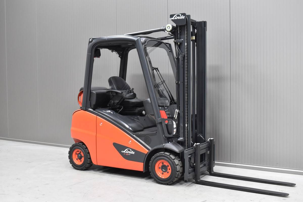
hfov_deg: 47.9
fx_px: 341
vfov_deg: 33.0
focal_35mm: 40
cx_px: 152
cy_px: 101
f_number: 5.6
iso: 1600
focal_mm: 27
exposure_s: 1/20
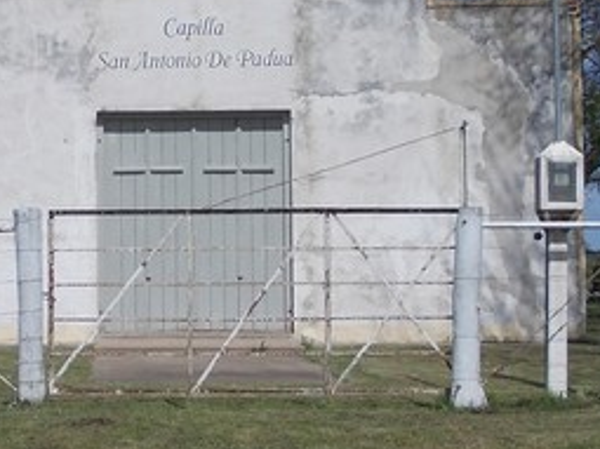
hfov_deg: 17.1
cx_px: 99
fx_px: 1975
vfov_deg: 13.0
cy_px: 228
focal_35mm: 114
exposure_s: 1/640
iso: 80
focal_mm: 5.3
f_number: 6.2
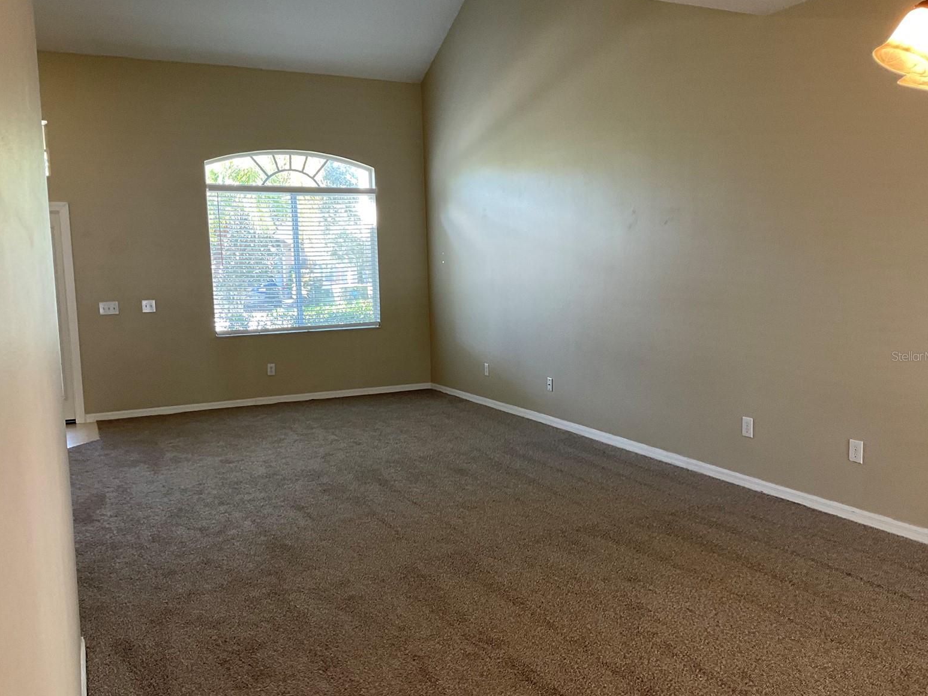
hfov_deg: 60.0
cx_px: 468
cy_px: 356
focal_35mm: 30
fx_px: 804
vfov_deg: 46.8
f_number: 1.8
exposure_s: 1/60
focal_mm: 3
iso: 100
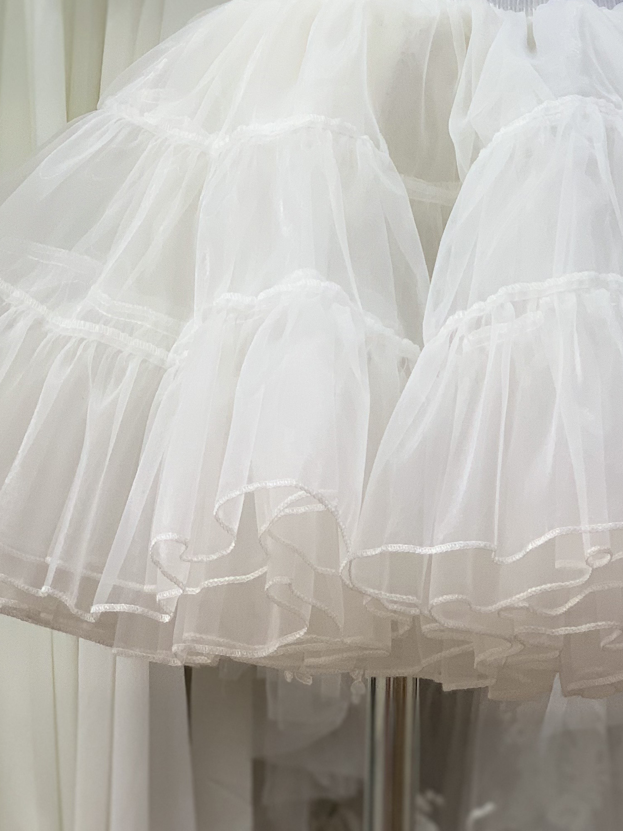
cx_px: 472
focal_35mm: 105
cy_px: 159
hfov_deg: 14.0
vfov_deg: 18.5
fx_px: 2519
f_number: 2.4
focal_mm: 6
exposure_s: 1/122
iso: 64
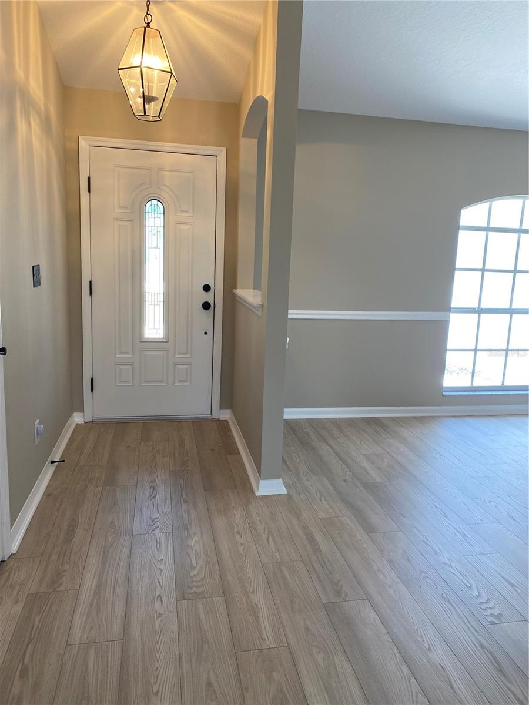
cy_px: 352
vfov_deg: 67.3
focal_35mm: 26
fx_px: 530
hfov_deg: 53.1
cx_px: 264
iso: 80
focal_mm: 4.25
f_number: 1.8
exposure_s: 1/120
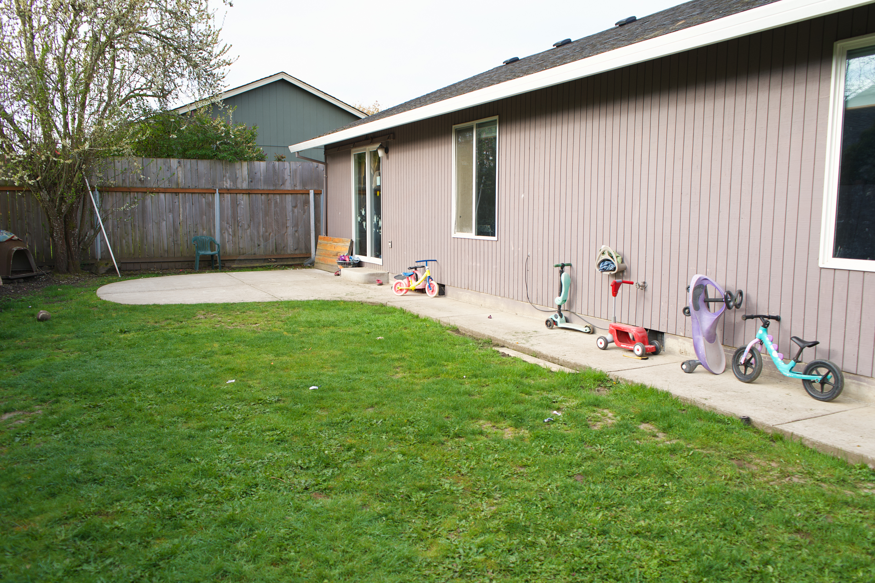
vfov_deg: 46.4
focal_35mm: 28
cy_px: 292
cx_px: 438
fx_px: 681
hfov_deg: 65.5
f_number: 4
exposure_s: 1/200
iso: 100
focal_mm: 28
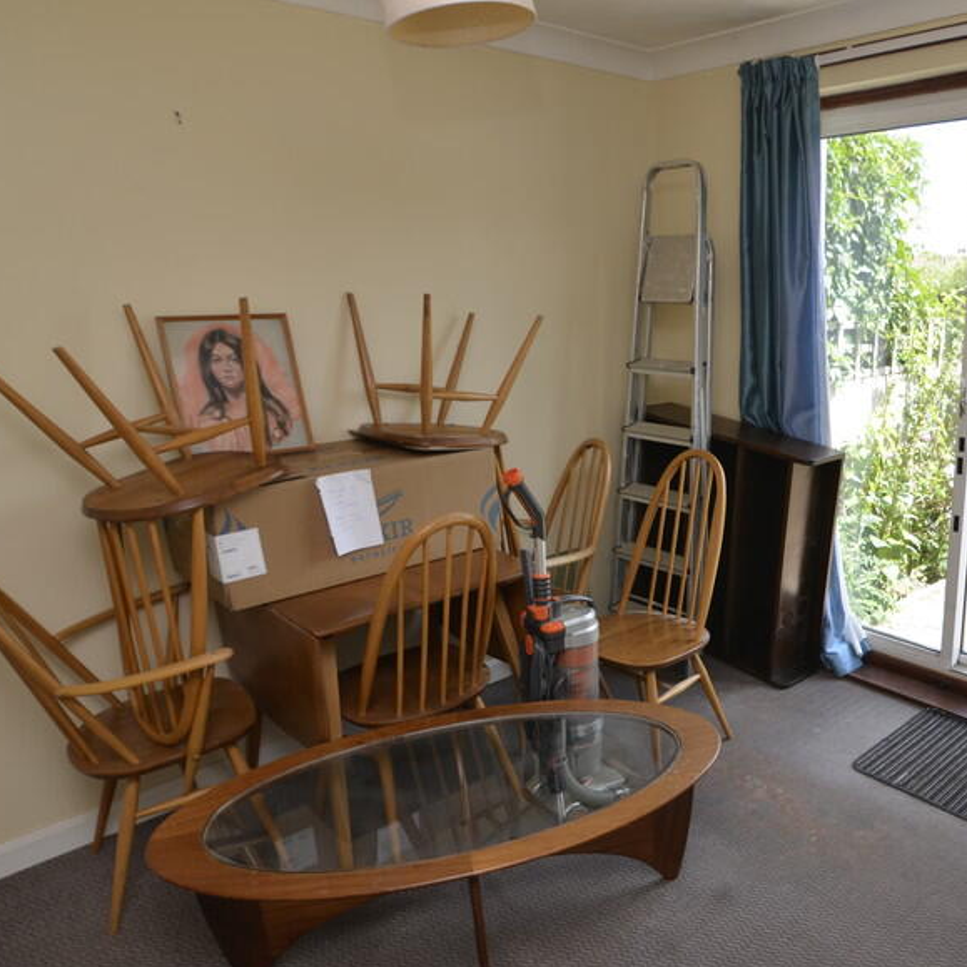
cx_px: 727
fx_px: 782
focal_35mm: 25
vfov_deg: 63.3
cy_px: 526
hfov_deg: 60.0
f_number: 7.1
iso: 140
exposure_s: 1/50
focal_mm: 11
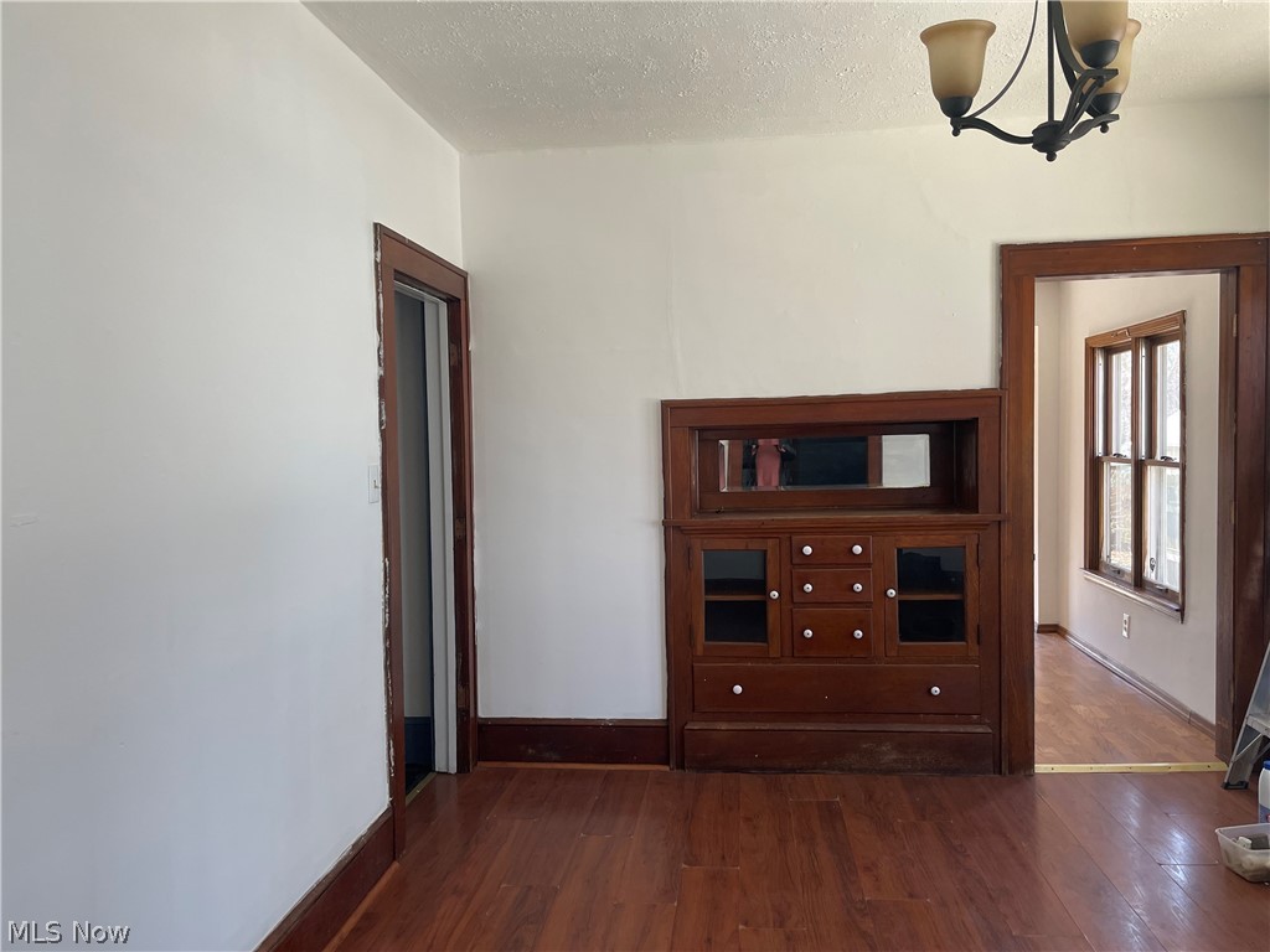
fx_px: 954
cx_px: 635
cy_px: 476
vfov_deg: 53.1
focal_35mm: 26
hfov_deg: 67.3
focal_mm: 4.2
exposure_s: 1/121
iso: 80
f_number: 1.6
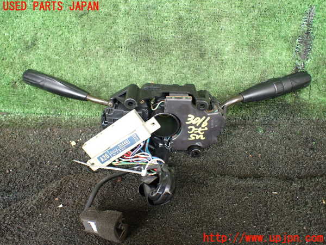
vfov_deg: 46.8
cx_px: 163
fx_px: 283
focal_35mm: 30
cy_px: 122
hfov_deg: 60.0
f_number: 2.3
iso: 320
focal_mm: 5.4
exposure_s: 1/125
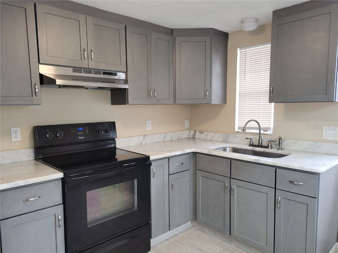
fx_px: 254
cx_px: 169
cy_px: 126
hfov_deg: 67.3
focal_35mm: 26
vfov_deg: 53.1
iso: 125
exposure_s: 1/60
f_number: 1.8
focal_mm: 5.4
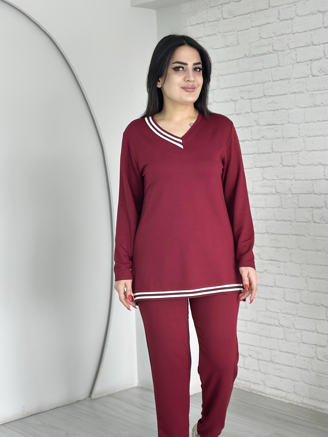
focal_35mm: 59
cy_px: 267
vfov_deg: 32.6
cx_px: 199
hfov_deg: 24.8
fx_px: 745
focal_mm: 6.86
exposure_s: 1/100
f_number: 1.78
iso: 80
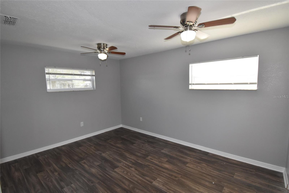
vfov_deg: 69.7
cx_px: 144
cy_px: 96
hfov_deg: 92.4
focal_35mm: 17
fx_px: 139
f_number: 9
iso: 1600
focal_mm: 11.5
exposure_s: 1/200
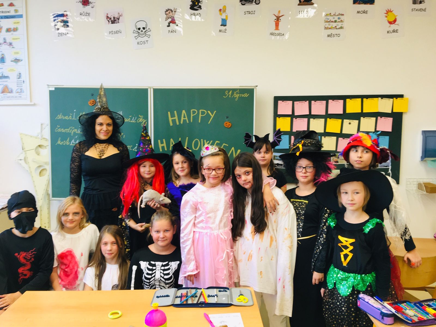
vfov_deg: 48.2
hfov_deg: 61.7
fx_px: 365
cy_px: 164
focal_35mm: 29
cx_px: 218
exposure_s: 1/33
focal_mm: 4.15
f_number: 2.2
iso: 50
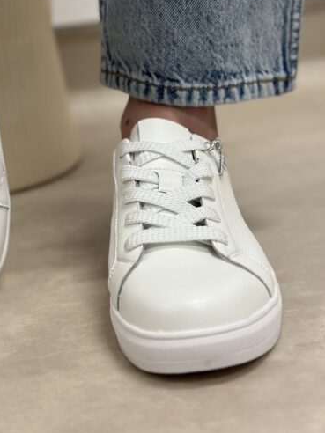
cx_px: 63
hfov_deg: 18.7
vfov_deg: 24.9
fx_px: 976
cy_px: 142
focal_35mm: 78
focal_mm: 6.86
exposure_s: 1/100
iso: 160
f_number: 1.78
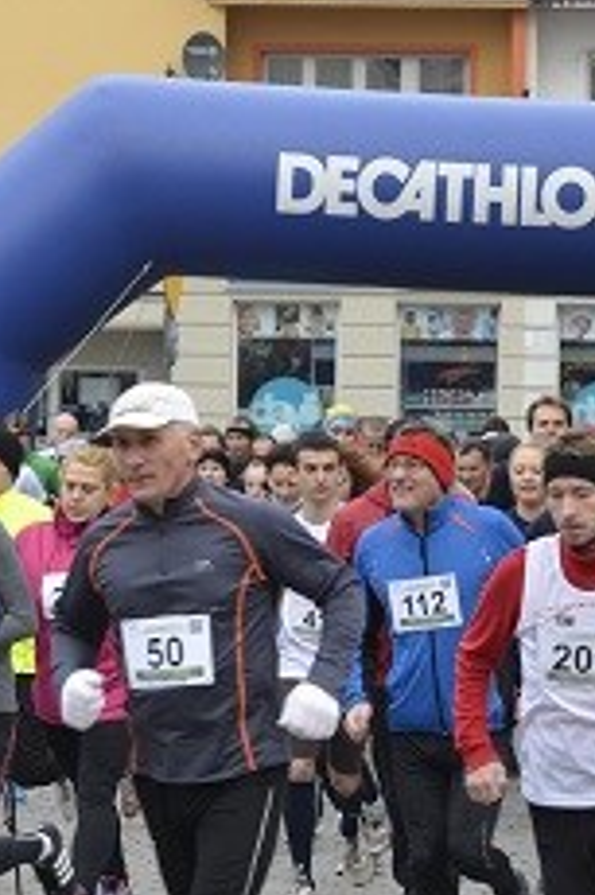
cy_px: 564
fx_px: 4896
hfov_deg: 7.0
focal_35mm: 197
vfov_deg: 10.4
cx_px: 226
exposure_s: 1/200
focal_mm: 55
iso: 640
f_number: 7.1
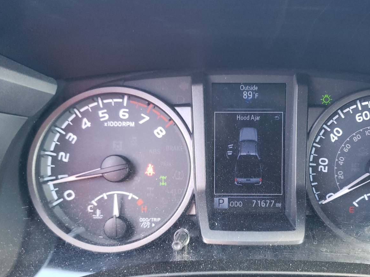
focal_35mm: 36
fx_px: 385
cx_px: 222
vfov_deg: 39.4
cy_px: 170
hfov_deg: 51.0
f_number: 1.5
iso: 157
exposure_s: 1/60.2
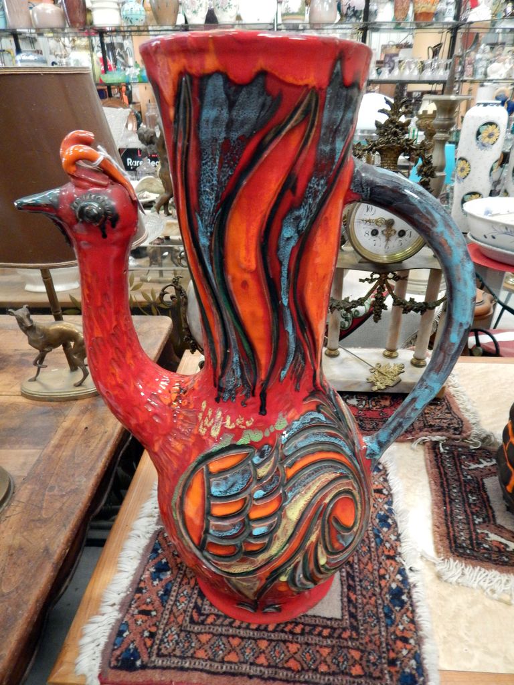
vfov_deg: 73.9
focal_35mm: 23
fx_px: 455
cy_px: 342
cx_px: 257
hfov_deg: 58.9
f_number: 3
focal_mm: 4
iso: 560
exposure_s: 1/8
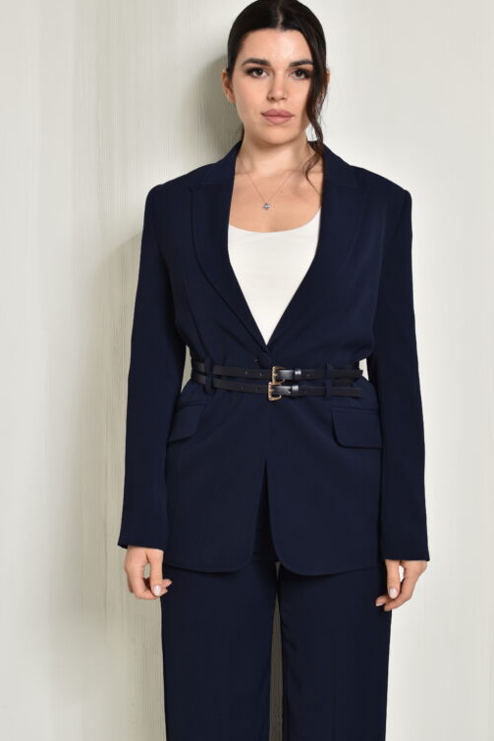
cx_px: 264
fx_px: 1289
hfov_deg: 21.7
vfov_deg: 32.0
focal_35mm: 63
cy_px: 314
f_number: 4
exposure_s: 1/200
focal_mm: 35
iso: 160
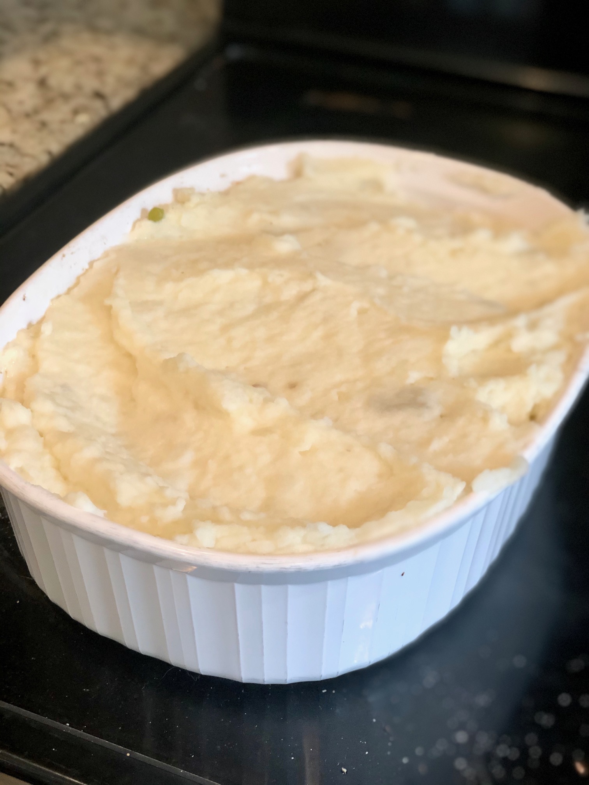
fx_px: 1293
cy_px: 392
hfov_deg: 25.7
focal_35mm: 57
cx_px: 294
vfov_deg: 33.8
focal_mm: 6.6
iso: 125
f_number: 2.8
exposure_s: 1/30
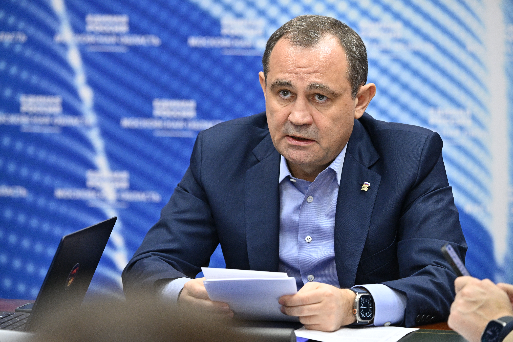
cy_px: 171
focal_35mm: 200
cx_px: 256
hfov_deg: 10.3
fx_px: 2850
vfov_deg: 6.9
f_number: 5.6
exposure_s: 1/200
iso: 4000
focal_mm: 200
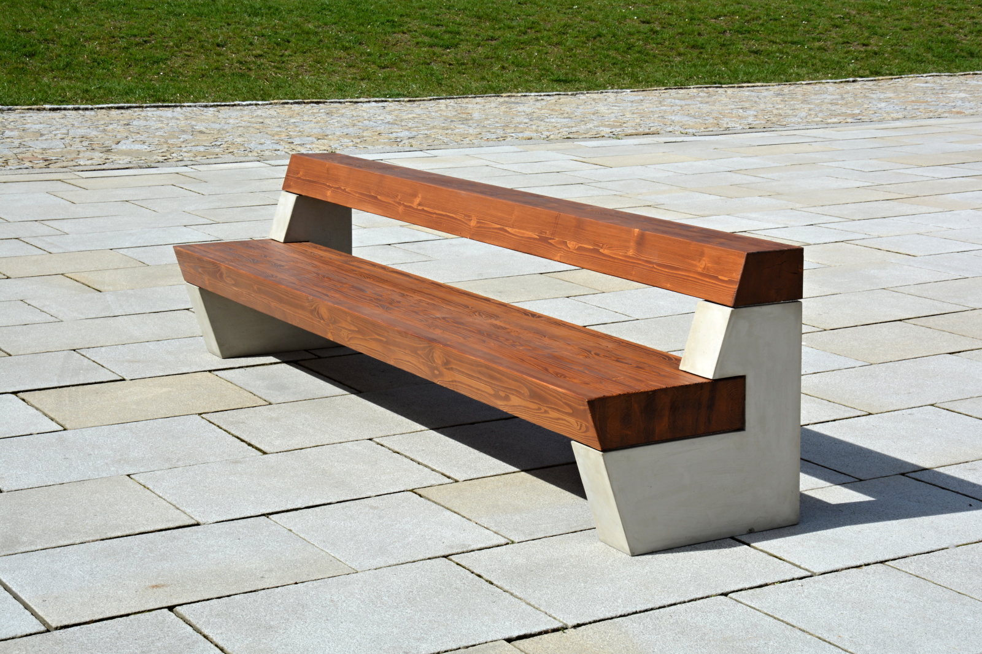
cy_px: 327
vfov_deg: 21.6
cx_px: 491
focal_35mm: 63
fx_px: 1718
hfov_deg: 31.9
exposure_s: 1/80
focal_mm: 42
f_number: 16
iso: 100
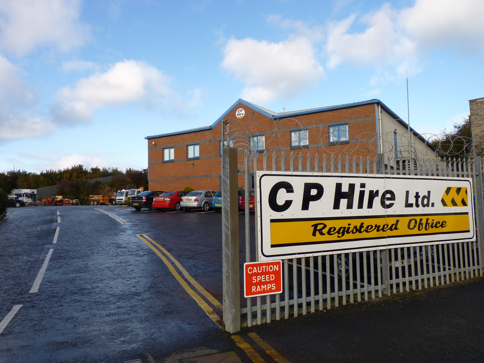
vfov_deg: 51.4
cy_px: 182
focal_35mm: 27
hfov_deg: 65.3
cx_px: 242
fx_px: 378
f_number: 2.8
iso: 100
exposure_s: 1/800
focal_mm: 4.8
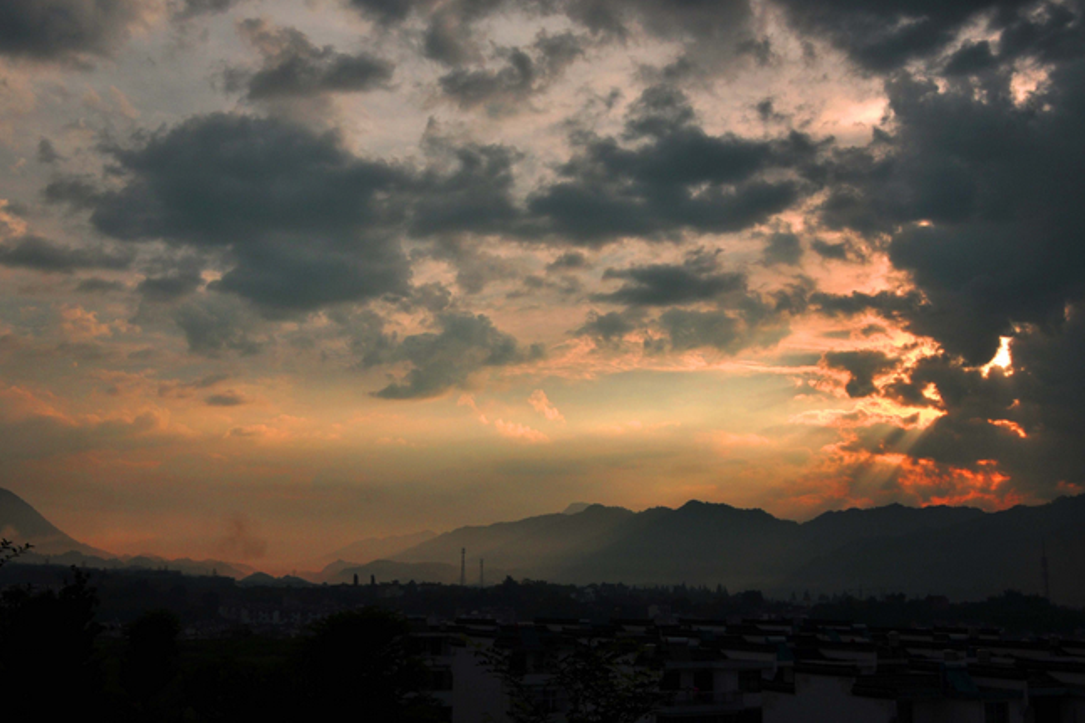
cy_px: 387
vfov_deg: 33.0
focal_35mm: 41
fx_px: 1221
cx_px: 535
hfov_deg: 47.9
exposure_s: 1/200
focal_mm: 25
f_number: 20
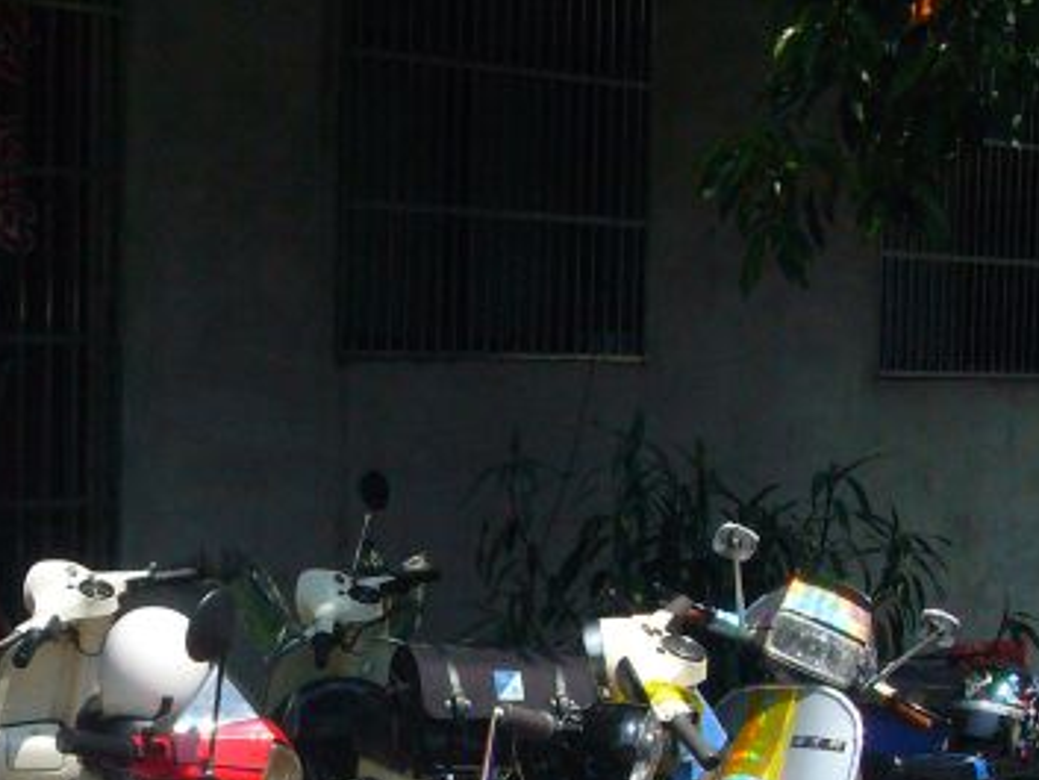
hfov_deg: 17.6
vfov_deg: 13.2
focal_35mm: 111
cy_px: 786
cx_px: 268
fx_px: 3333
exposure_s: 1/500
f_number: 7.1
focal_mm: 8.1
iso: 200
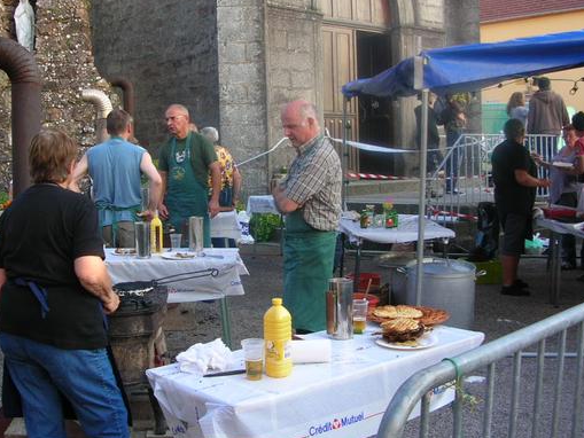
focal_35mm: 44
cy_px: 193
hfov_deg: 42.9
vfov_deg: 32.9
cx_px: 268
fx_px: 742
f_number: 2.8
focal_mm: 5.8
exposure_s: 1/52.8
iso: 50
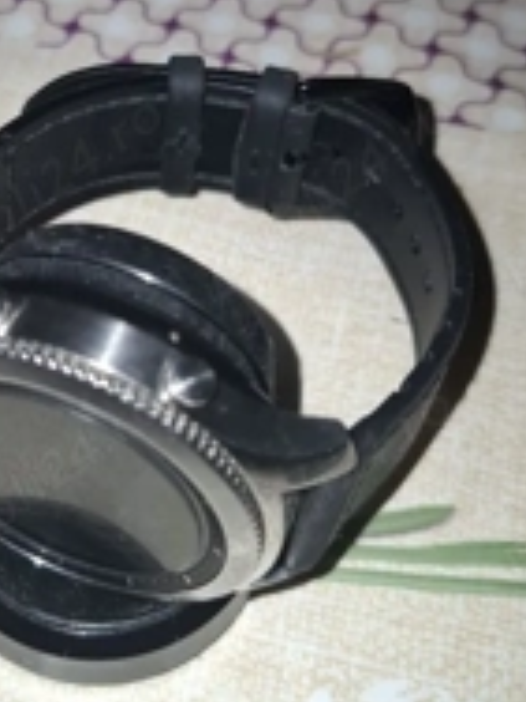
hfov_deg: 29.1
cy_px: 235
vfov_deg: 38.5
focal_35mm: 49
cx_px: 116
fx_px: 993
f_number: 1.8
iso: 64
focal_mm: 5.54
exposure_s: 1/100
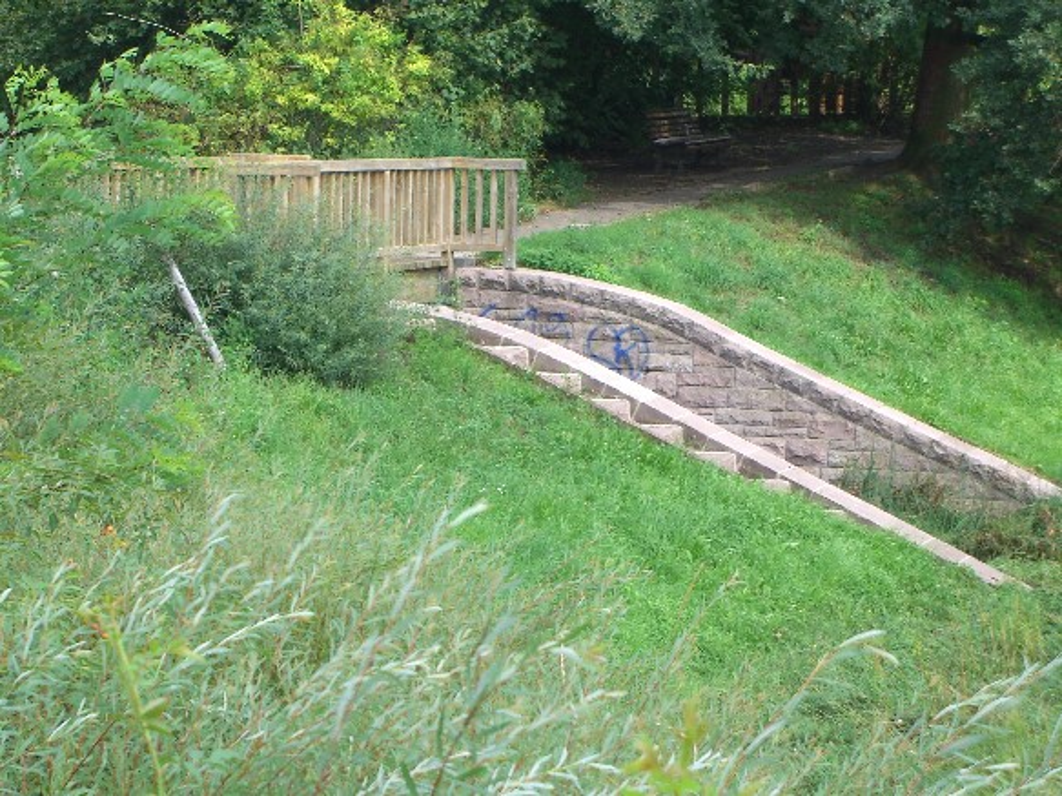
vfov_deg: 13.0
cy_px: 398
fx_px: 3497
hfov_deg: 17.3
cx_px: 531
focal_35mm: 114
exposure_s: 1/100
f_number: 5.1
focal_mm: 23.7
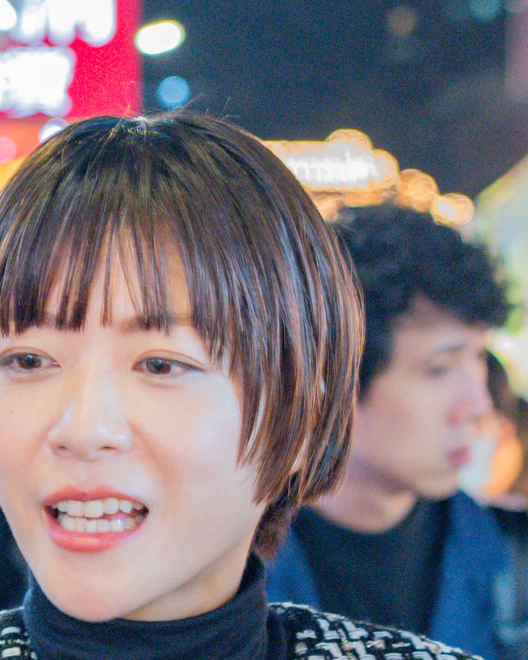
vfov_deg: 11.5
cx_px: 109
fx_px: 3243
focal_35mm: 166
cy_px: 603
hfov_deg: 9.3
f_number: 2.8
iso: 2800
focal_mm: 40
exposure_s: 1/100
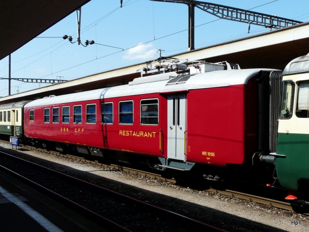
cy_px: 116
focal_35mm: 40
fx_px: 357
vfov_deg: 36.0
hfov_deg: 46.8
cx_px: 154
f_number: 5
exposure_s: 1/320
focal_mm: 6.5
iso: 100
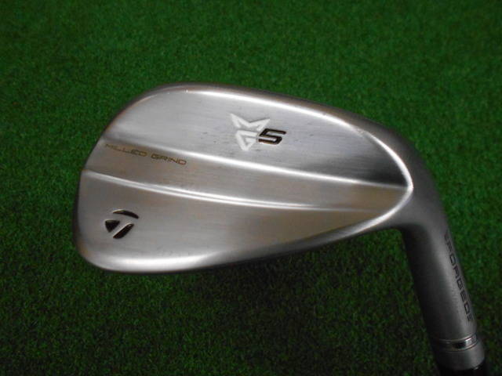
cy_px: 188
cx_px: 251
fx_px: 377
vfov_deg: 53.1
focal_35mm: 26
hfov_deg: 67.3
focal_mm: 4.6
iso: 800
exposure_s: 1/160
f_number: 3.2
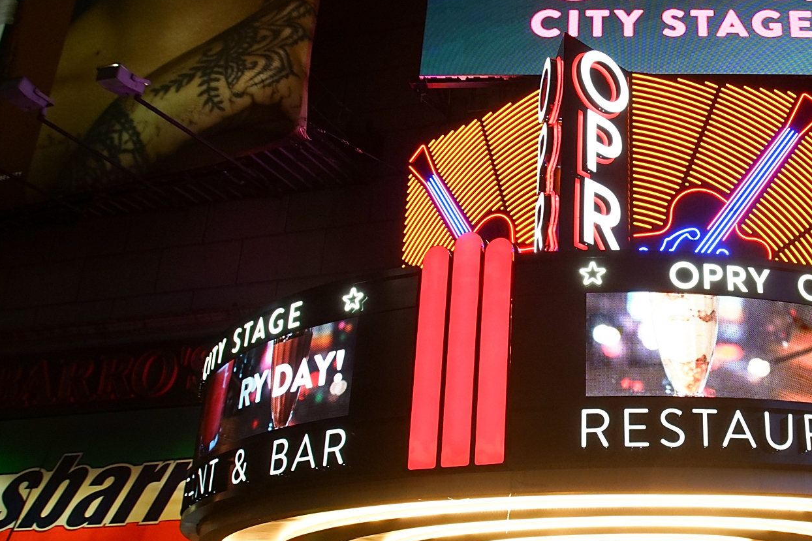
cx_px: 711
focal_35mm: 41
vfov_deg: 32.5
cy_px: 341
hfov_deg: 43.8
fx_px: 925
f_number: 8
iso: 800
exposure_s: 1/40
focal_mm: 17
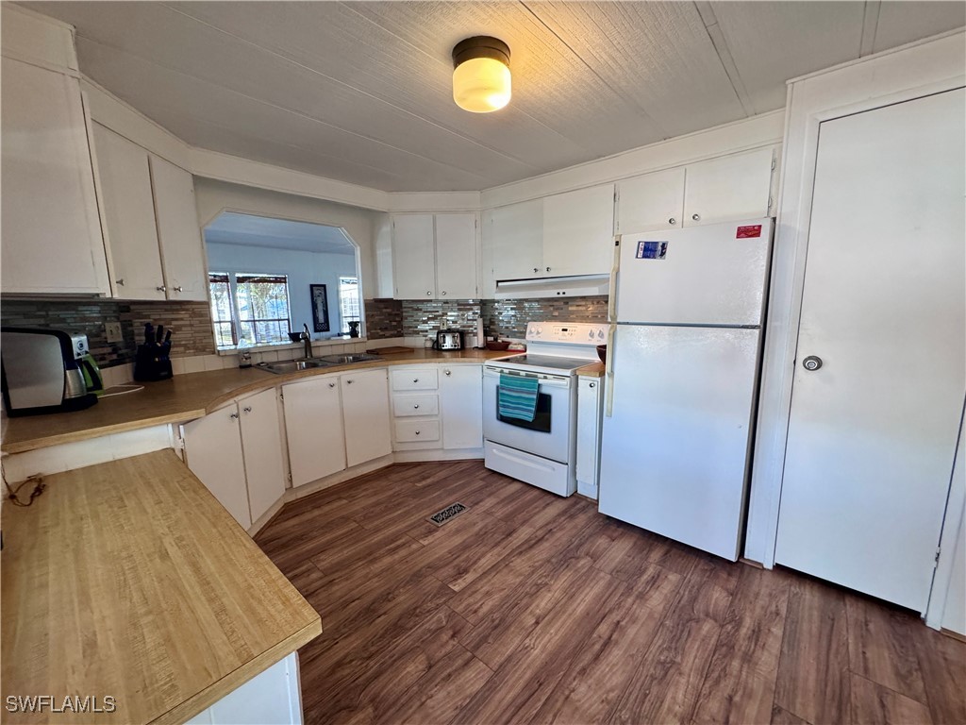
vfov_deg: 85.7
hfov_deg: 102.1
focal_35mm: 14
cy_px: 362
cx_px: 483
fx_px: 391
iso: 320
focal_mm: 2.22
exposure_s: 1/120
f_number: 2.2
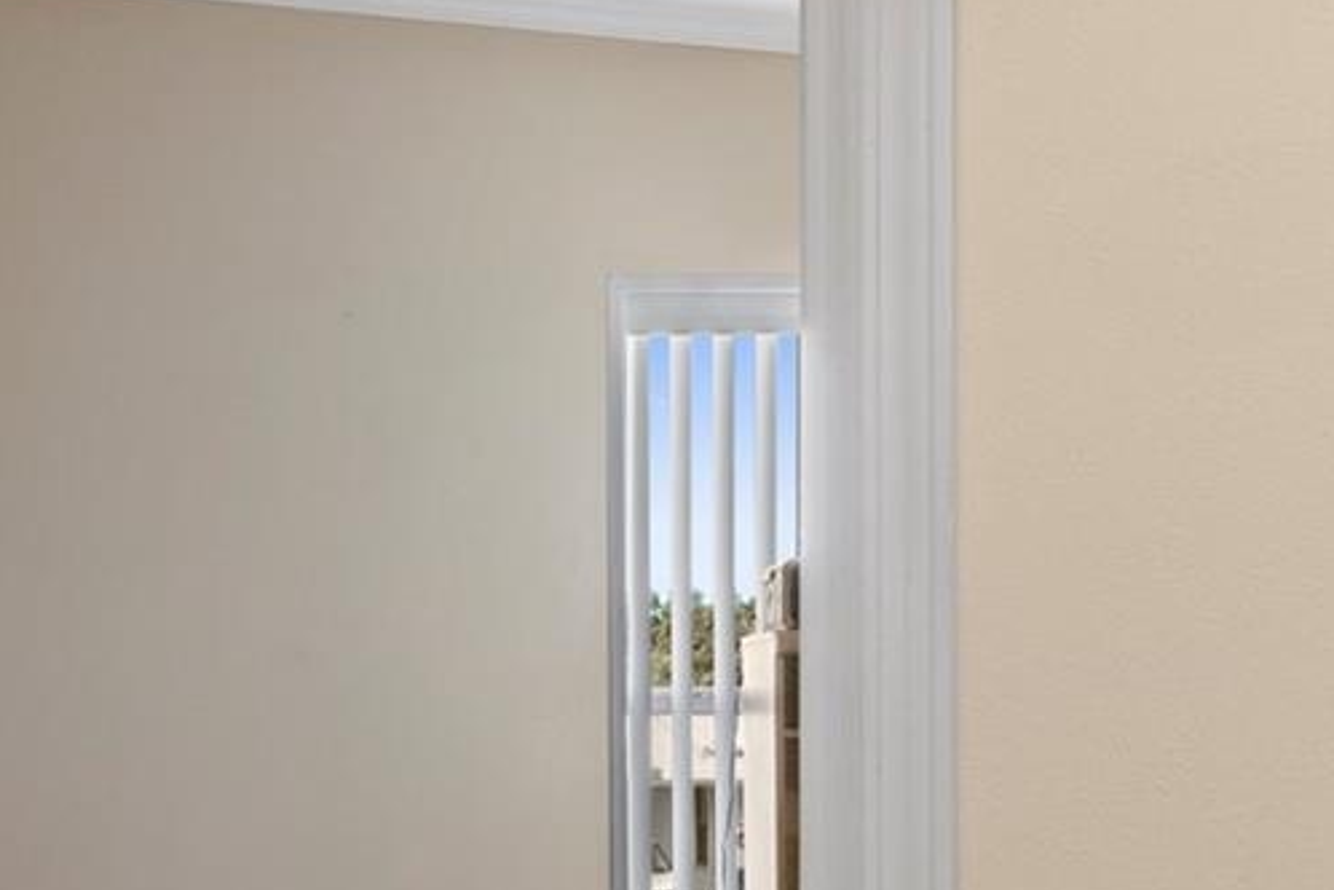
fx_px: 2320
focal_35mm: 63
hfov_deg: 30.4
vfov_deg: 21.5
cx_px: 80
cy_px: 665
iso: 320
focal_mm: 13
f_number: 8
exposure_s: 2
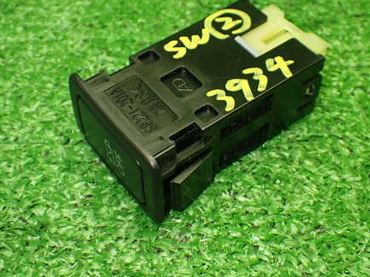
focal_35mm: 57
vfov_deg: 25.6
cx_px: 194
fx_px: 609
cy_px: 109
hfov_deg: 33.8
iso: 800
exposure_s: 1/100
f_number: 2.8
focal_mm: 7.31
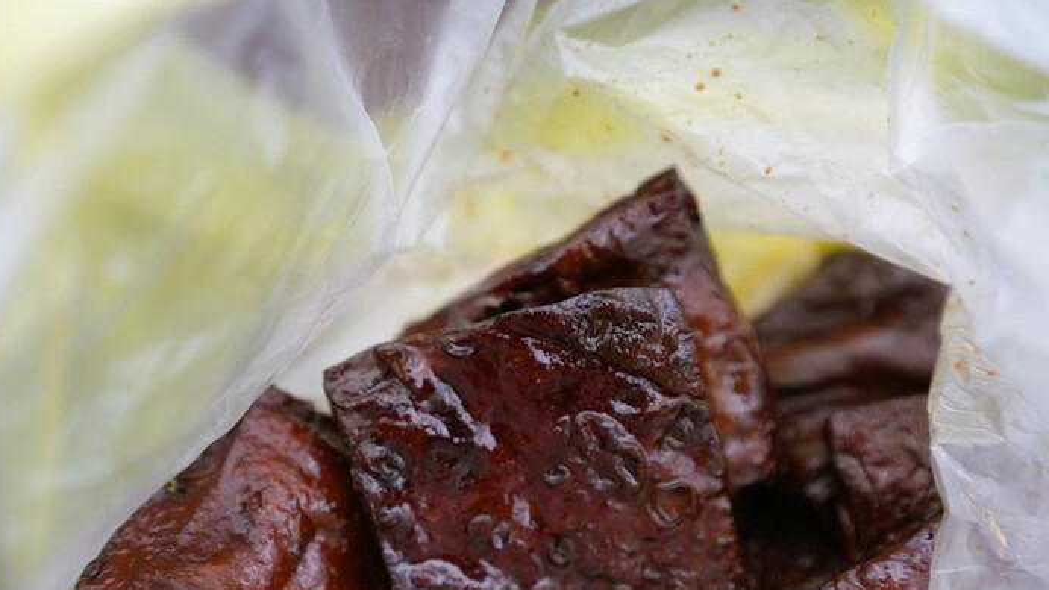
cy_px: 426
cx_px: 481
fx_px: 1001
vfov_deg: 32.3
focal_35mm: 36
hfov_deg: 55.2
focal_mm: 28
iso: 320
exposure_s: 1/50
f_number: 3.5
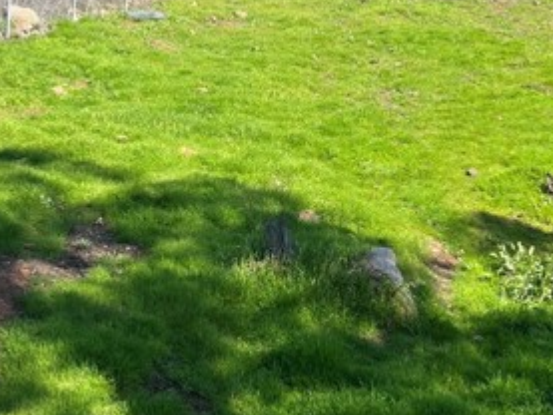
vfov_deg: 24.3
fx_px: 959
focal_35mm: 60
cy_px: 136
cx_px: 407
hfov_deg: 31.7
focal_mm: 5.1
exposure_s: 1/1477
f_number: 1.6
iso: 50
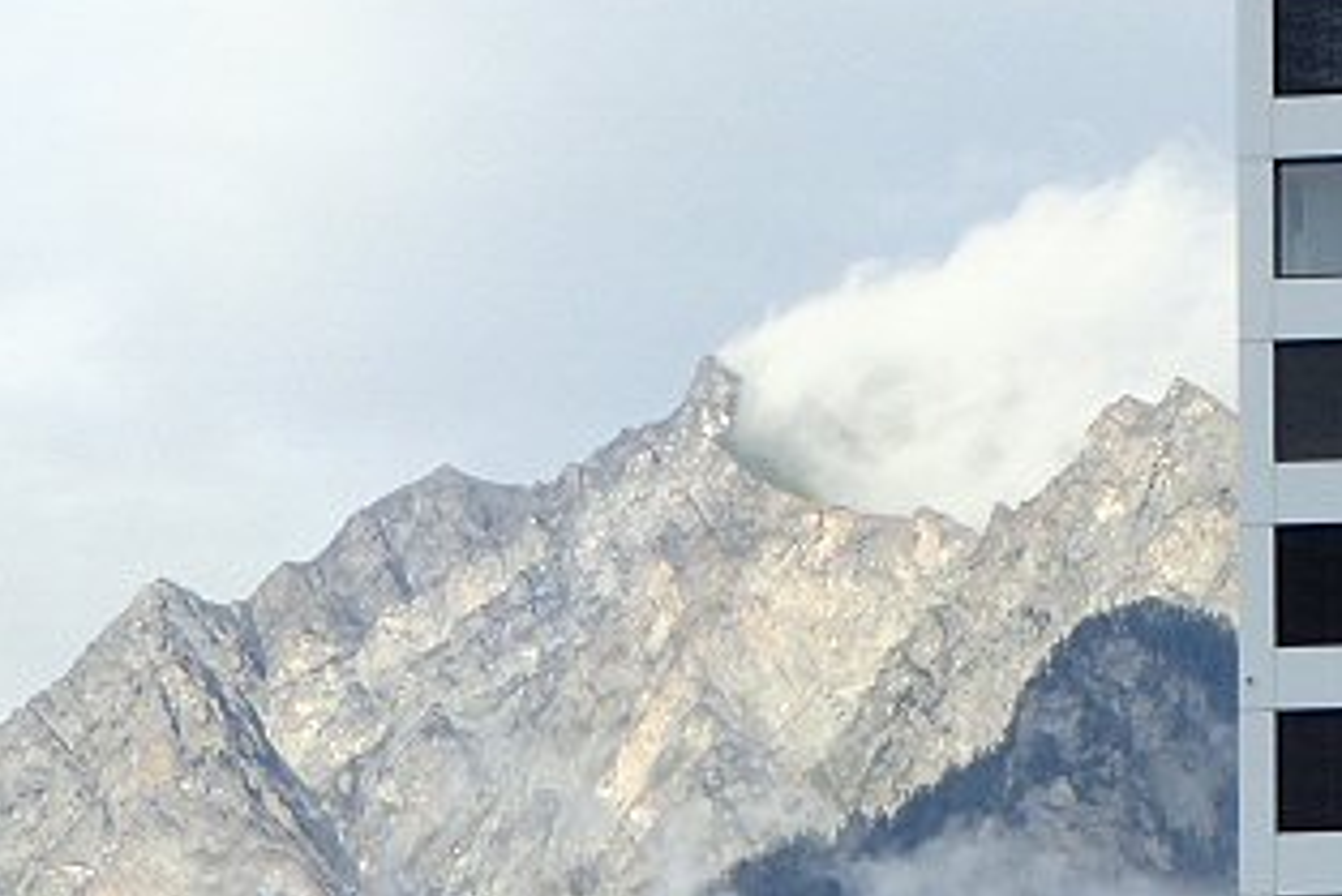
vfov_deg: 4.1
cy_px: 386
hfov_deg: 6.2
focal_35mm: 332
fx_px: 12381
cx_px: 480
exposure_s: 1/200
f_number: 6.3
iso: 100
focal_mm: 18
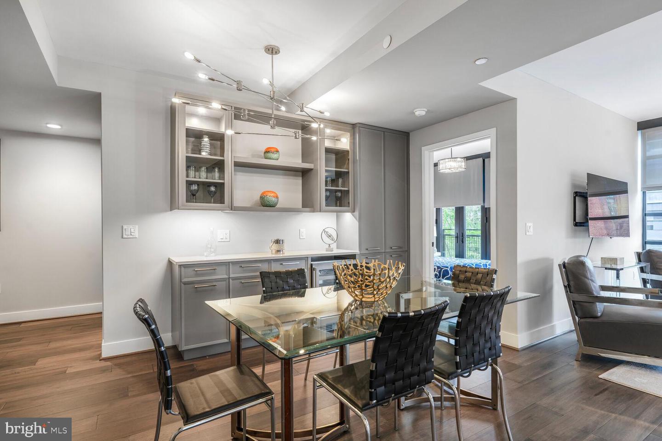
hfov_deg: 88.4
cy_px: 220
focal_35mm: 18
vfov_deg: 65.9
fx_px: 340
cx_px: 331
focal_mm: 18.5
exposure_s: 1/4
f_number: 8
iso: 200
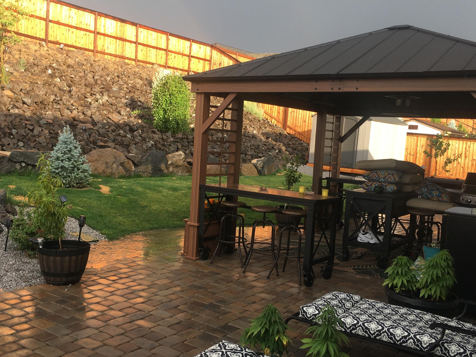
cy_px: 173
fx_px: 523
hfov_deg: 48.9
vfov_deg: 37.7
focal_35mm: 38
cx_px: 220
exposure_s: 1/166
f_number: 2.2
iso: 25
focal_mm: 4.15
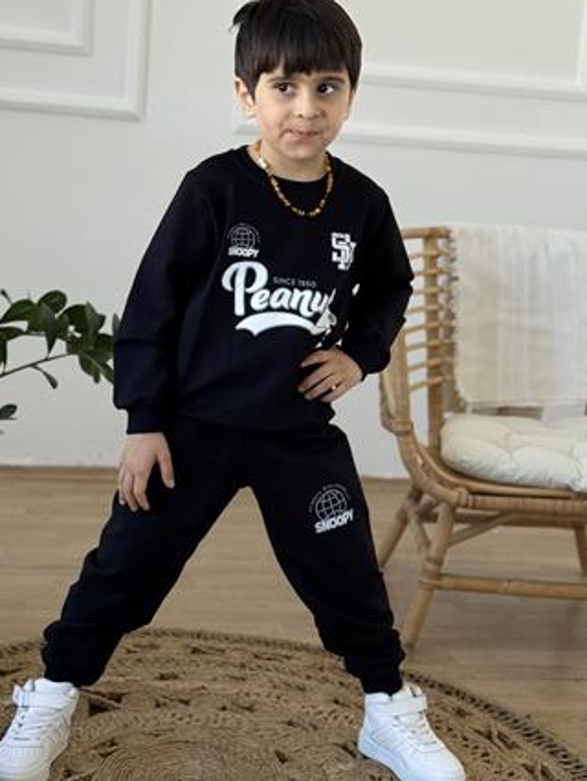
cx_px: 275
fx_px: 1355
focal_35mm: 60
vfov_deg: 32.1
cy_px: 349
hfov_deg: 24.4
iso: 100
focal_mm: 6.76
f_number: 1.78
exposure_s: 1/212
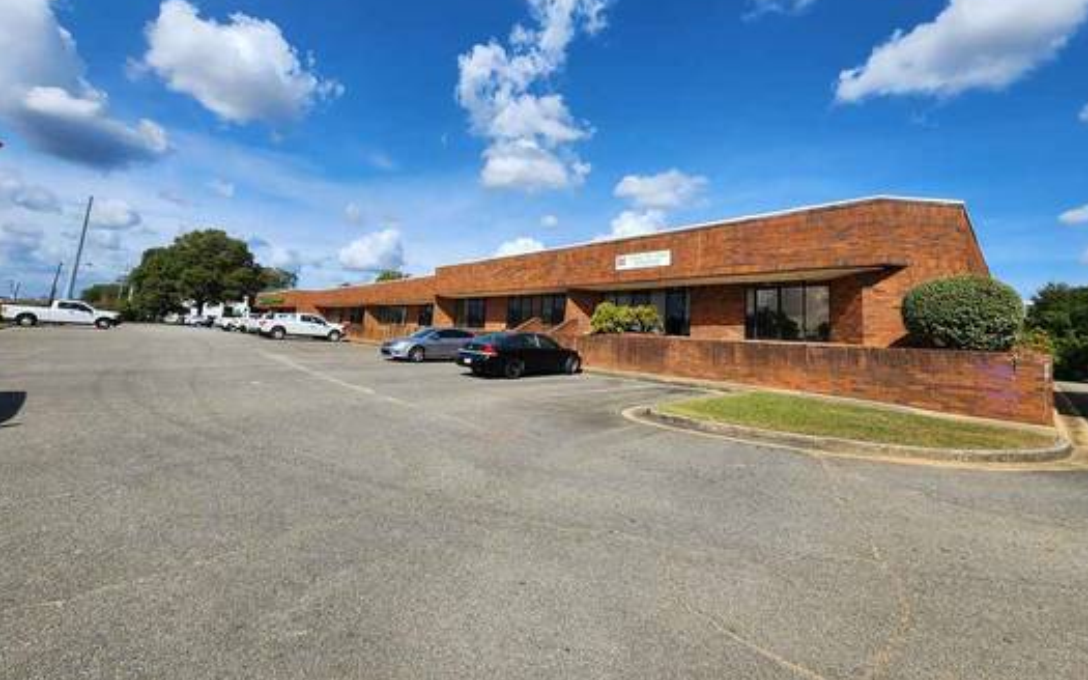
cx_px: 546
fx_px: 415
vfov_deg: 78.0
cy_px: 282
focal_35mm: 14
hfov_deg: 105.3
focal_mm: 2.2
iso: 50
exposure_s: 1/2436
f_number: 2.2
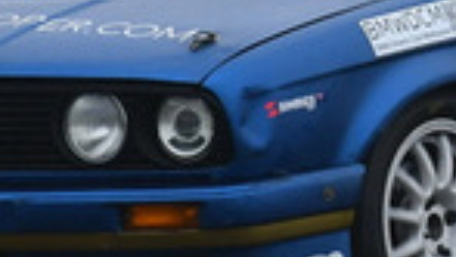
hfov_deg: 0.5
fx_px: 51762
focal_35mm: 4277
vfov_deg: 0.3
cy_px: -186
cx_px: 472
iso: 1000
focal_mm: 500
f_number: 9
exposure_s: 1/640
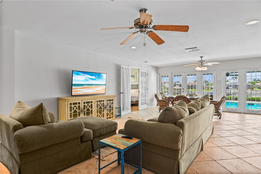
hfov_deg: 90.0
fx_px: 130
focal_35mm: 18
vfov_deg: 67.4
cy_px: 87
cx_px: 130
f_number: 8
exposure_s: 1/5
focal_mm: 12
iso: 200
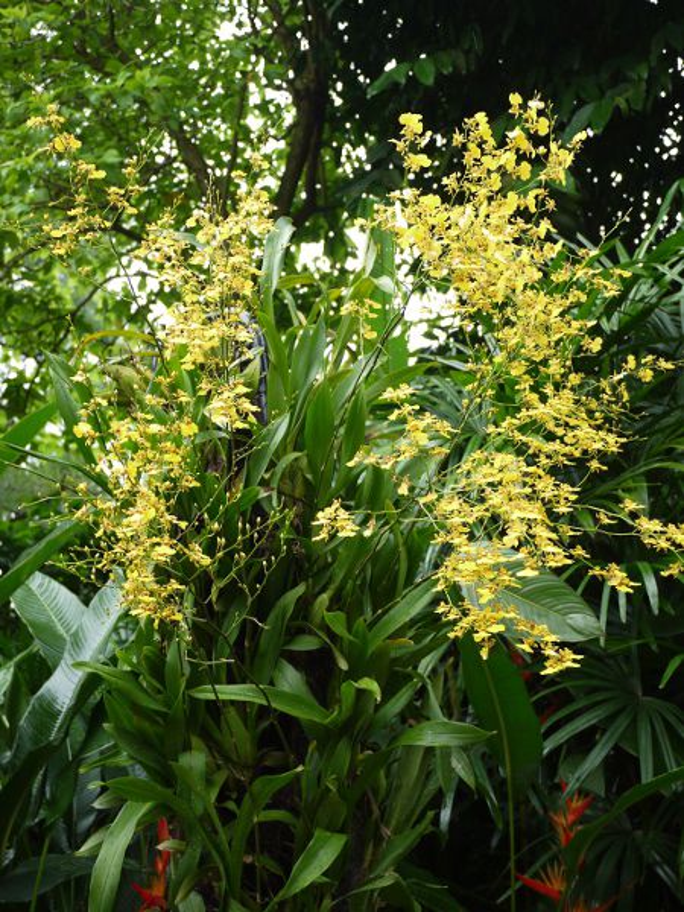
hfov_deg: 36.8
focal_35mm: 39
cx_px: 342
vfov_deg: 47.9
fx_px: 1028
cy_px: 456
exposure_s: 1/200
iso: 100
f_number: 2.5
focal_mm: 14
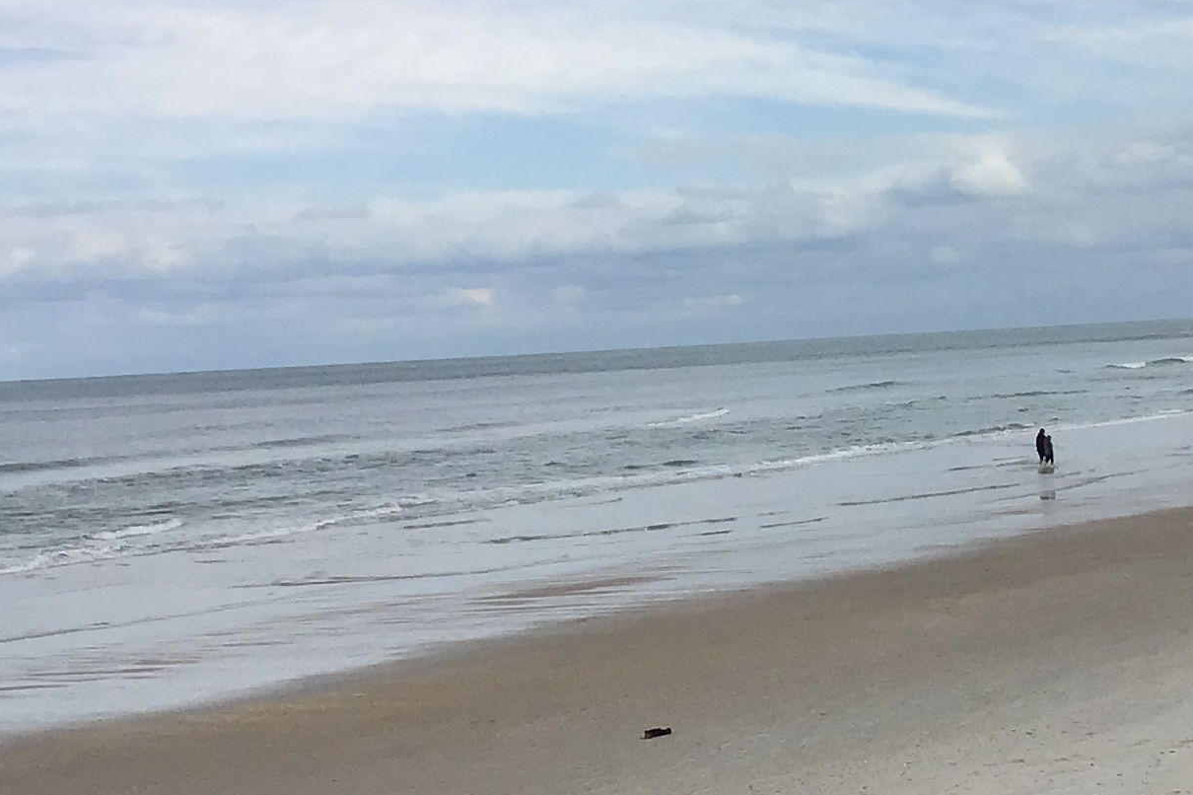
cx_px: 1022
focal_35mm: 87
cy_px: 518
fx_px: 2882
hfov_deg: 22.9
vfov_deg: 15.7
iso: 25
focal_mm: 3.3
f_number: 2.4
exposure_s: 1/2331
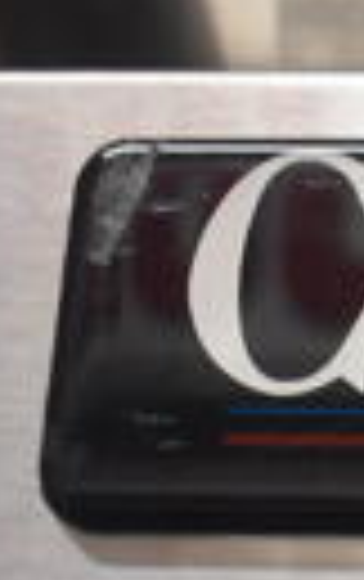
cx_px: 953
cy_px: 643
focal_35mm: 130
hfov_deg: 8.9
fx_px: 2057
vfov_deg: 15.6
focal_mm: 18
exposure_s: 1/60
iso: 800
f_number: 4.5
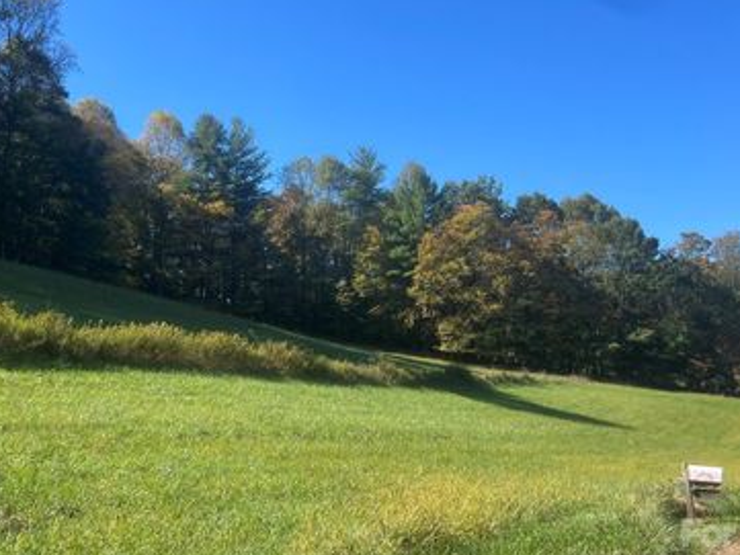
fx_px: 770
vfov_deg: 39.5
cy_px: 228
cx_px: 334
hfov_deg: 51.3
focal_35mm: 36
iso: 50
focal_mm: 5.7
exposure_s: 1/2299
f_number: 1.5
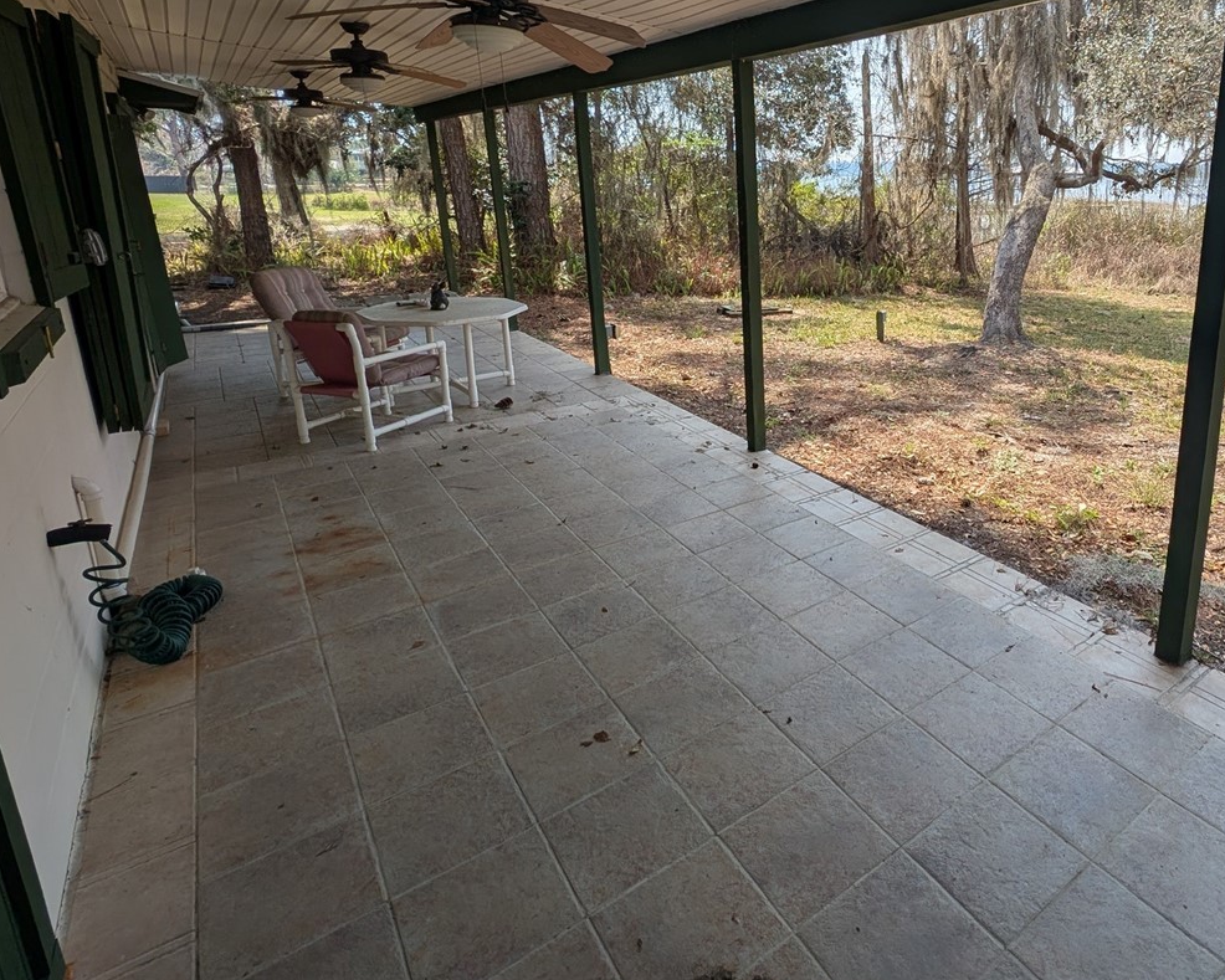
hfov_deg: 78.9
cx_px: 871
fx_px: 689
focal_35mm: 19
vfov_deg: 69.3
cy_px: 345
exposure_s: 1/1314
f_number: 1.95
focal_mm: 2.23
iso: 43
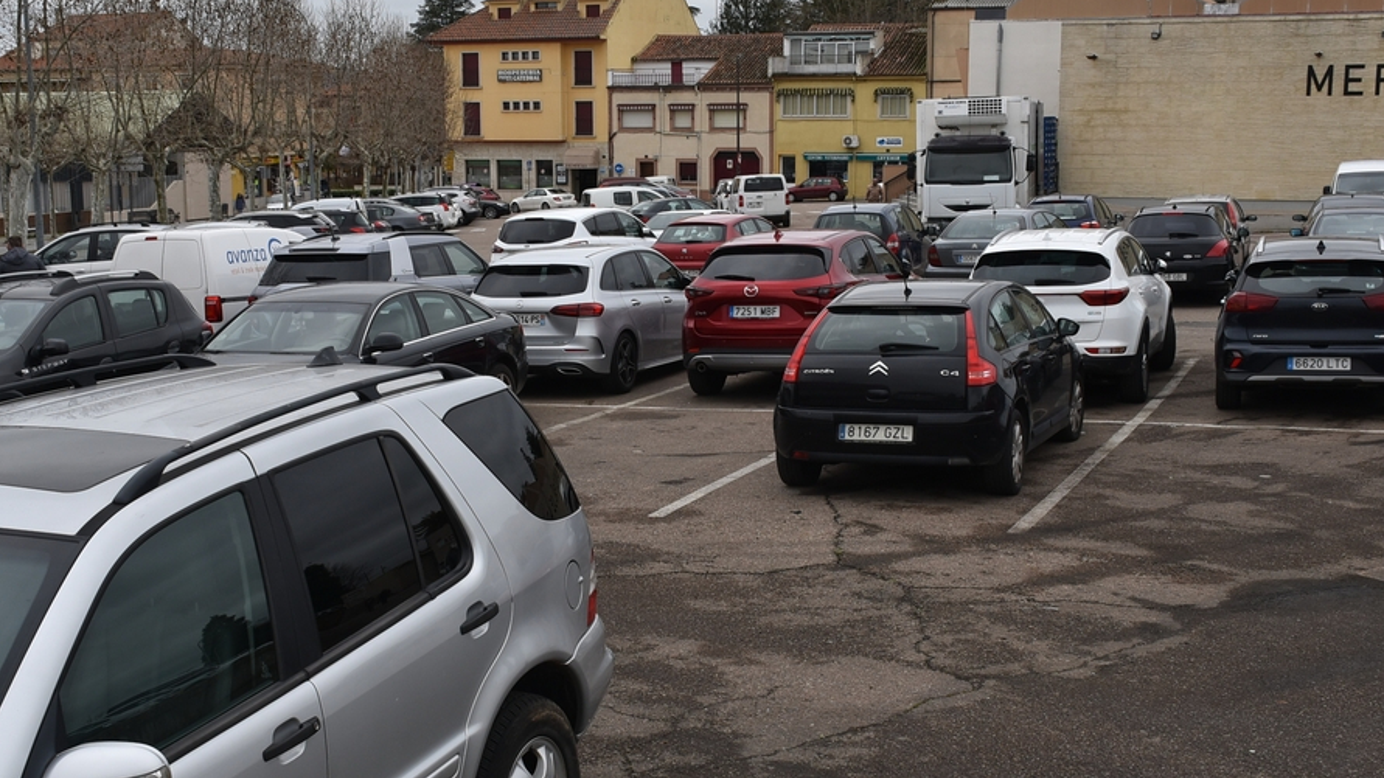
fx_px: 1787
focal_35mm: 49
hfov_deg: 42.3
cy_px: 429
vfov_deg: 24.6
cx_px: 646
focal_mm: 23
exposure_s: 1/250
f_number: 8
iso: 200
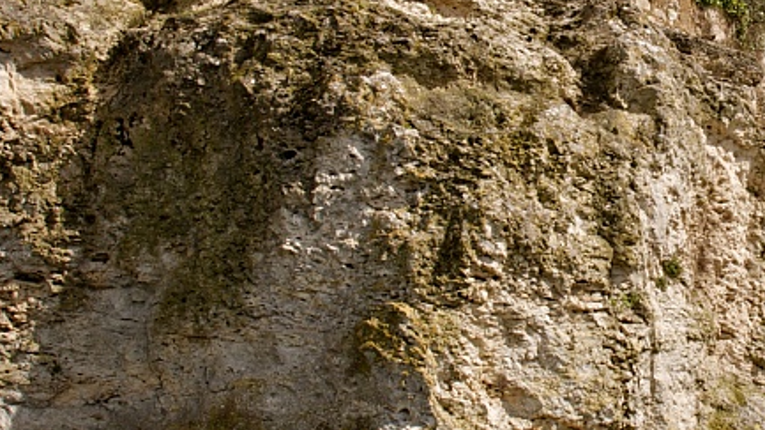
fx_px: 1358
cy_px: 128
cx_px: 723
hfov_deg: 29.8
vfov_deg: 17.9
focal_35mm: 67
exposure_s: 1/60
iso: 200
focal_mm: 18
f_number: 18
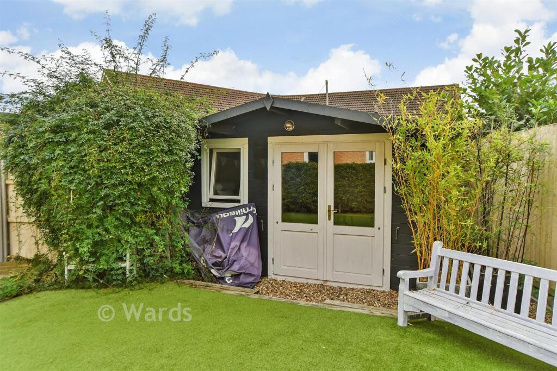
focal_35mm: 21
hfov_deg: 81.2
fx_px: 325
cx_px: 278
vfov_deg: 59.5
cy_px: 186
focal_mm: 14
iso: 500
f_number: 7.1
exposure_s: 1/200
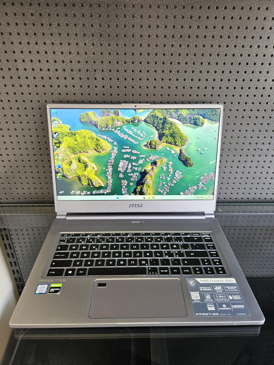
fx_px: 243
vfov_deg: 73.9
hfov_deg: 58.9
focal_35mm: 23
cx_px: 137
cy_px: 182
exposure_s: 1/100
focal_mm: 5.4
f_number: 1.8
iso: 200
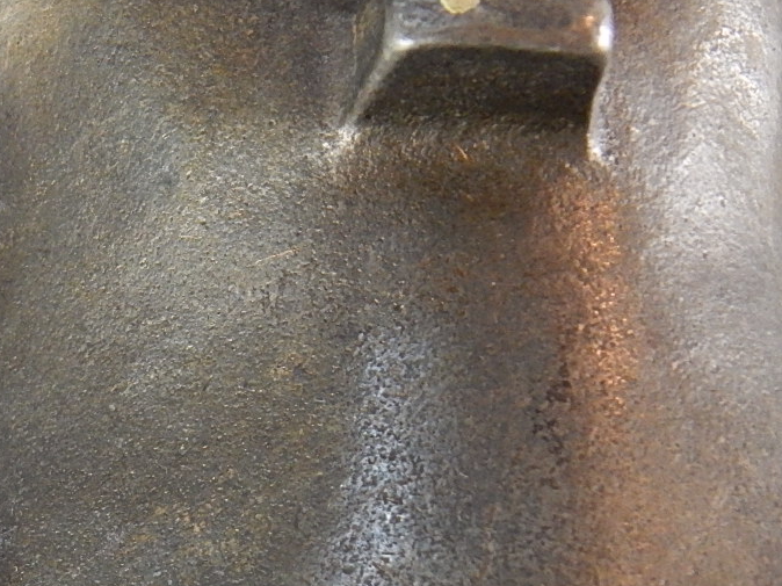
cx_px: -144
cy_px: 672
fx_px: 2574
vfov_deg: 12.7
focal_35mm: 114
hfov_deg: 16.6
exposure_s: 1/15
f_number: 3.7
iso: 400
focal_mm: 8.6
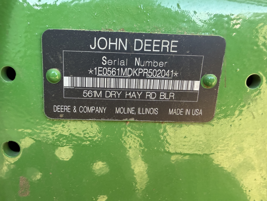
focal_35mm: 24
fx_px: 185
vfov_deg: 56.8
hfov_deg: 71.6
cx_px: 134
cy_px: 100
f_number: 2.2
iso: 160
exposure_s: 1/121
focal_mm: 2.22
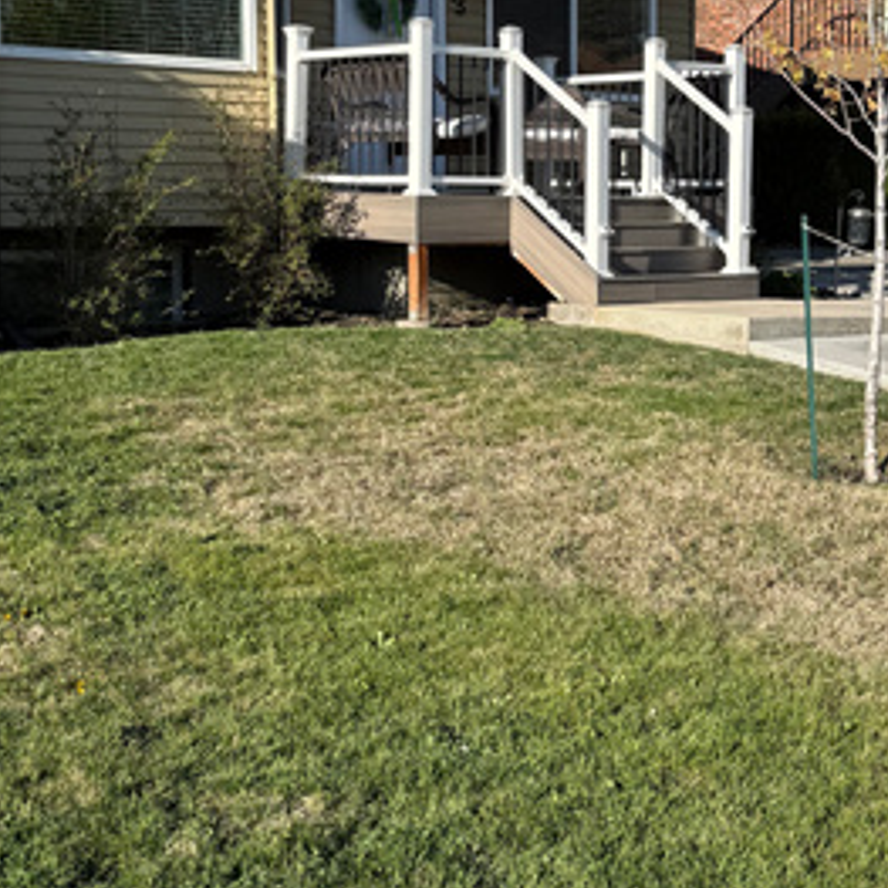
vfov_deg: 27.5
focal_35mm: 62
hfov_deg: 27.7
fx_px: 1799
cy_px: 290
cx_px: 405
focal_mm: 6.76
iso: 80
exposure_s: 1/3425
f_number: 1.78
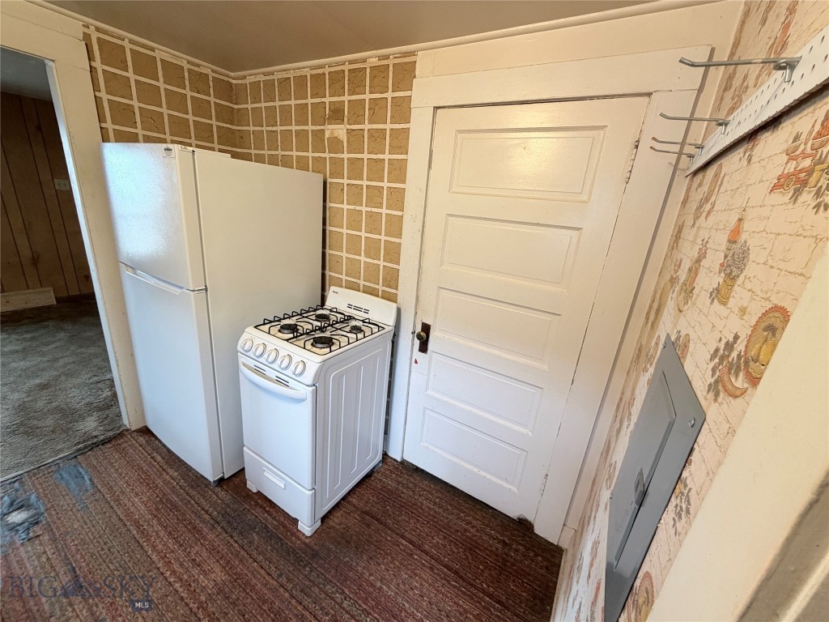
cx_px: 414
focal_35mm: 14
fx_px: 335
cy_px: 311
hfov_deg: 102.1
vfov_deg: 85.7
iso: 200
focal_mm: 2.22
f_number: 2.2
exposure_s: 1/60
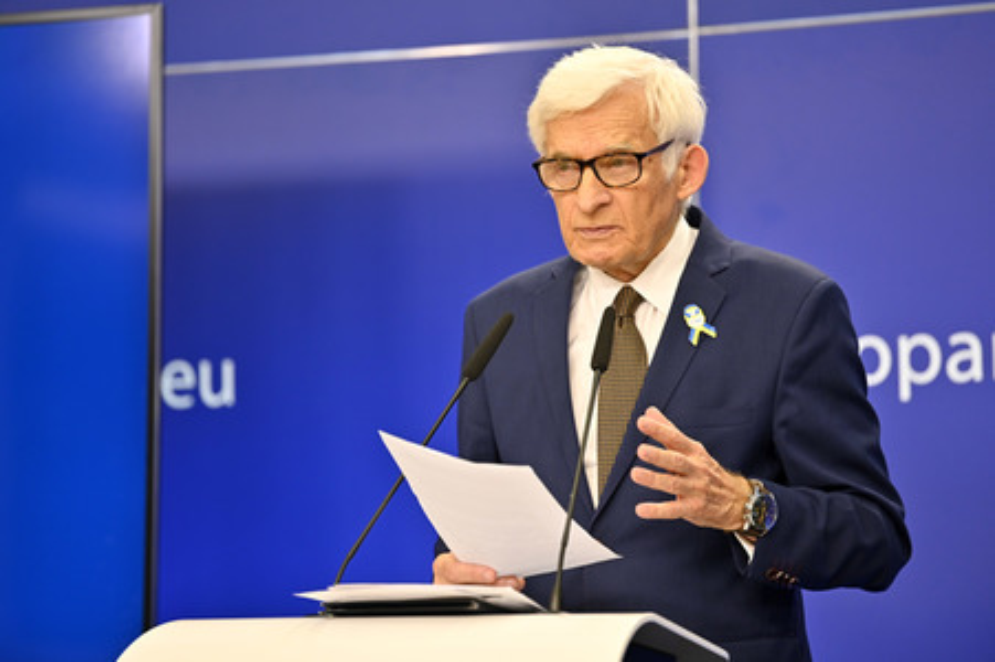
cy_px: 331
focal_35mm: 170
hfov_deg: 12.1
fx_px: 4695
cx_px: 498
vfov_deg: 8.1
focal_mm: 170
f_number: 2.8
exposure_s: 1/320
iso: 1000
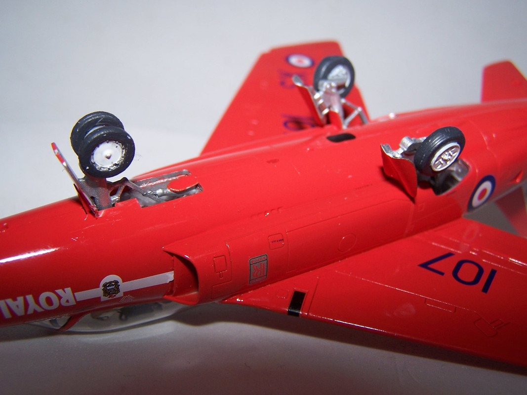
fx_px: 578
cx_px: 264
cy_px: 198
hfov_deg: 49.0
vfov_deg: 37.7
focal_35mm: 38
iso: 80
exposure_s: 1/60
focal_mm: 6.3
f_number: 2.8
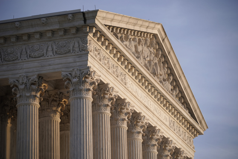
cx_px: 119
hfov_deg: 14.3
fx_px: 945
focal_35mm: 143
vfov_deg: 9.6
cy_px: 80
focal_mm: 143
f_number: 3.5
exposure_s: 1/500
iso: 125
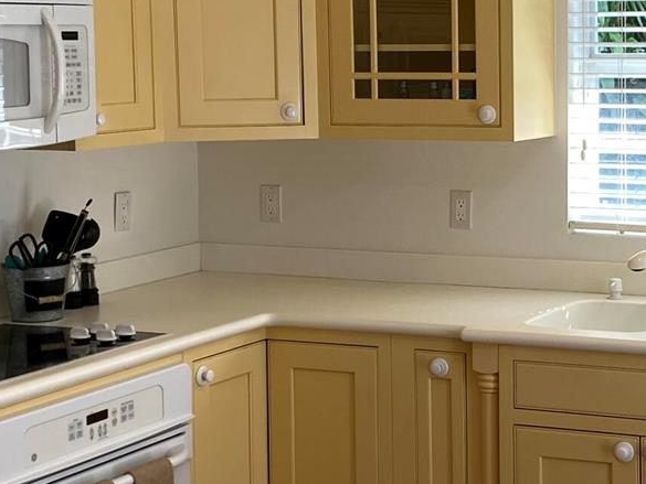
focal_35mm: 91
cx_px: 552
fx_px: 1699
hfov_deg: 21.2
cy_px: 215
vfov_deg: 16.2
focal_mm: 4.25
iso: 32
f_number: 1.8
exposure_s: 1/120
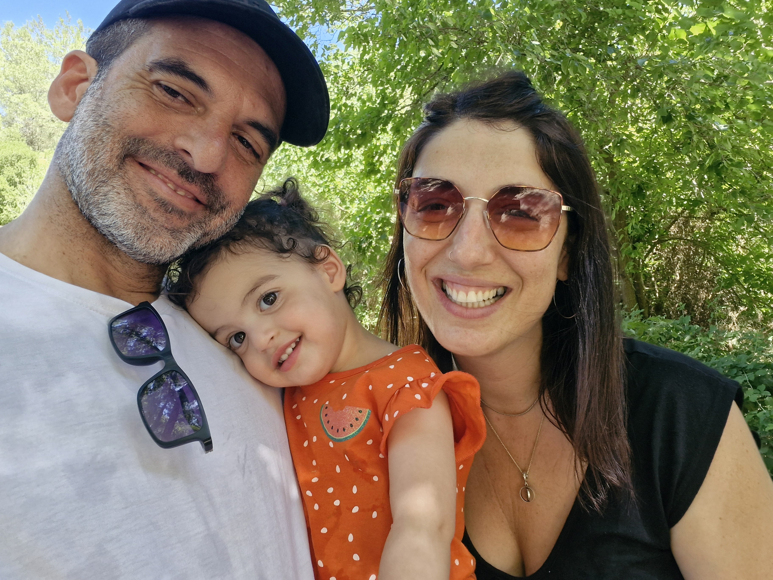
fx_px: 558
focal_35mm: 25
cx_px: 386
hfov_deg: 69.4
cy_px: 290
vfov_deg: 54.9
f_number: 2.4
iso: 64
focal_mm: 3.21
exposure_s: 1/100
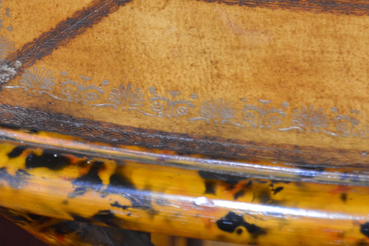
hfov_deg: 11.4
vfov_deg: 7.6
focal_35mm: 180
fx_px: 1846
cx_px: 141
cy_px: 30
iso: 1100
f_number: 5.6
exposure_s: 1/60
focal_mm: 55
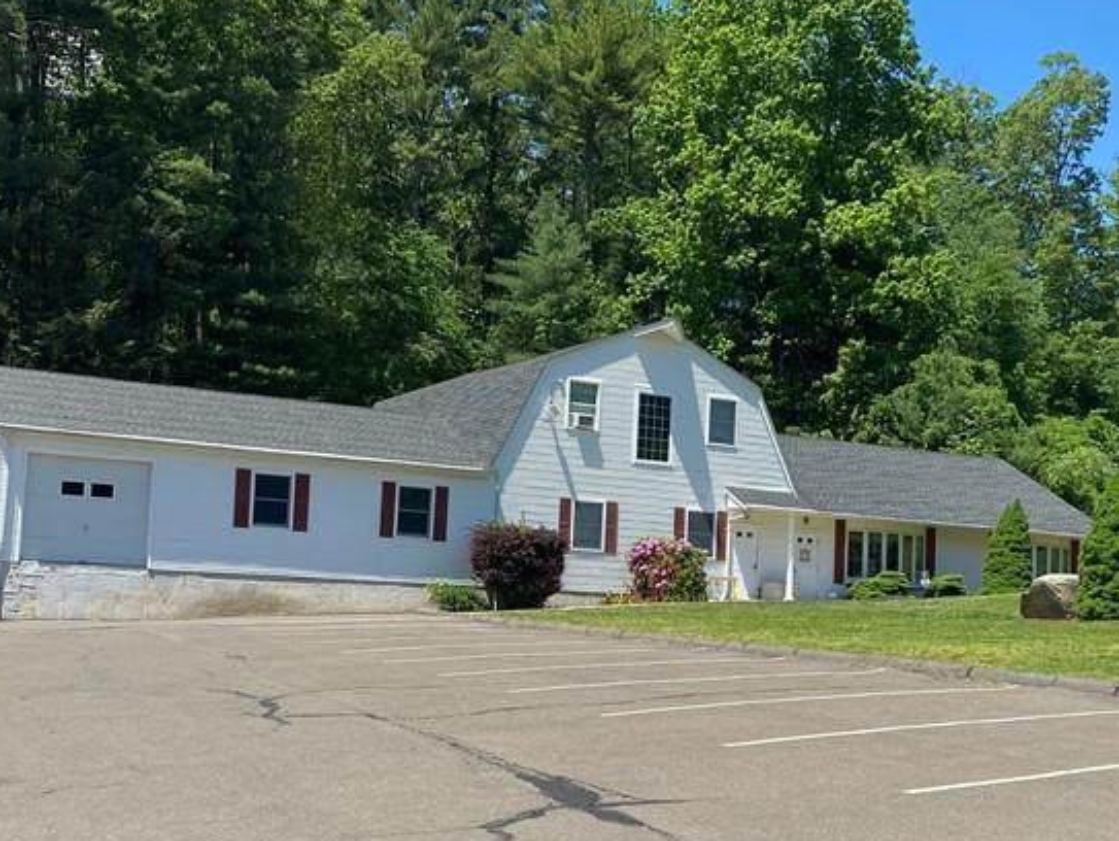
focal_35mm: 49
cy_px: 536
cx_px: 635
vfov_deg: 29.6
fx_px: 1585
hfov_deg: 38.8
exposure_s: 1/1866
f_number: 1.8
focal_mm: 4.25
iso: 32
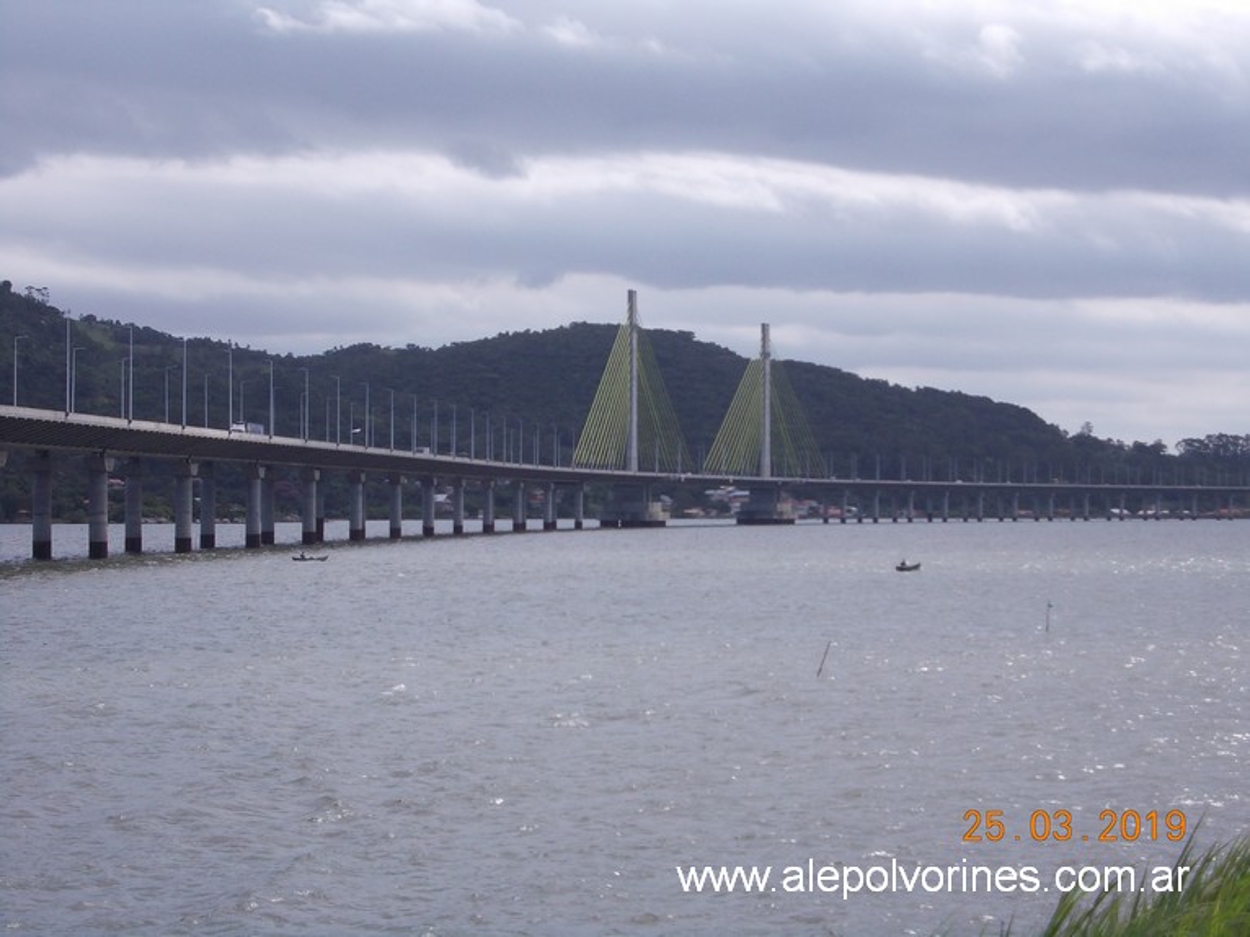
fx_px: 2960
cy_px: 468
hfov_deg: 23.8
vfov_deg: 18.0
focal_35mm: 82
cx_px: 625
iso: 80
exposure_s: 1/160
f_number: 9.6
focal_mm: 11.6
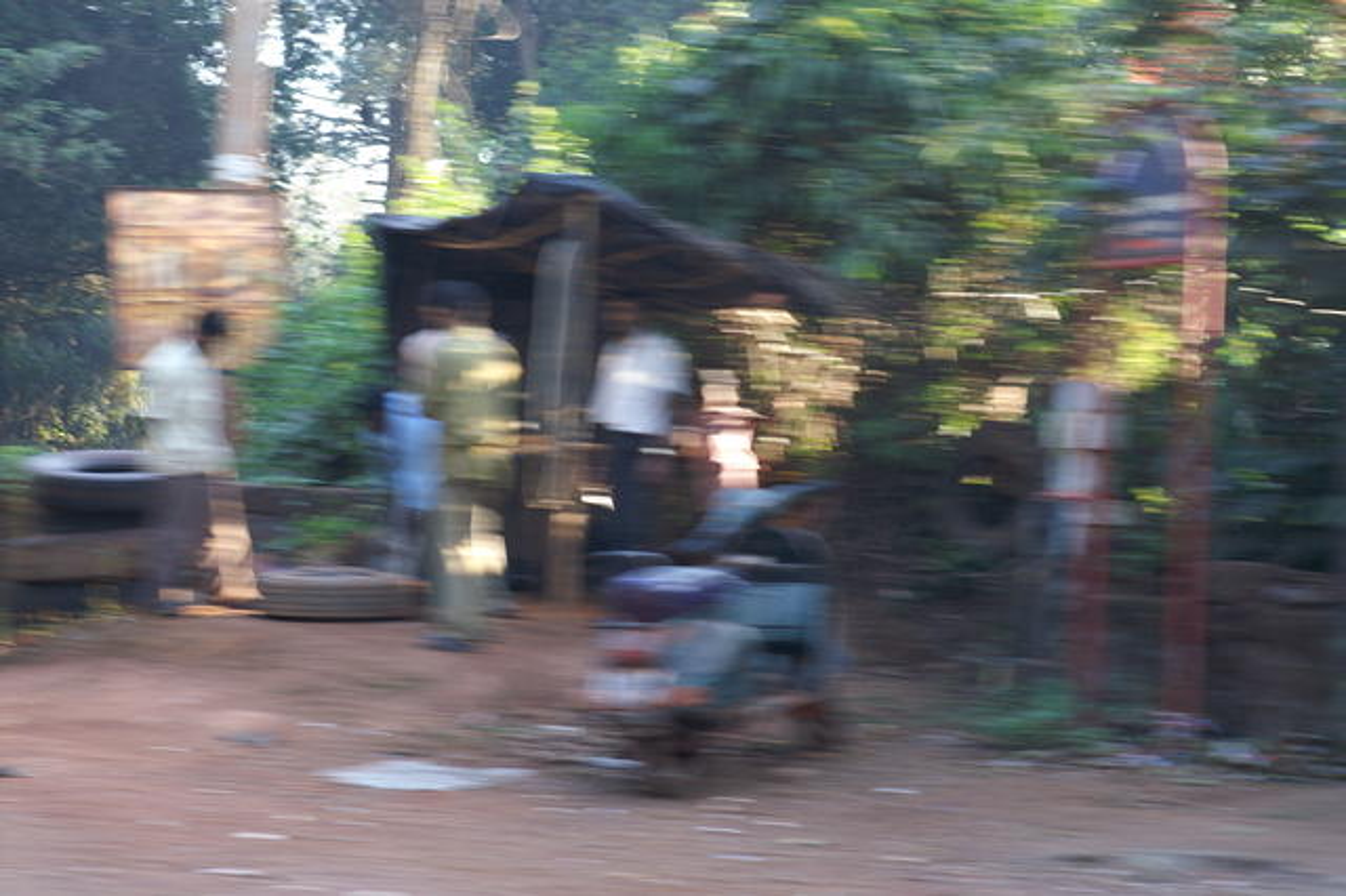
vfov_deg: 13.0
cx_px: 673
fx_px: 3924
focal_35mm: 105
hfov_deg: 19.5
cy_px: 448
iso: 160
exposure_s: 1/40
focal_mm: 70
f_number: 8
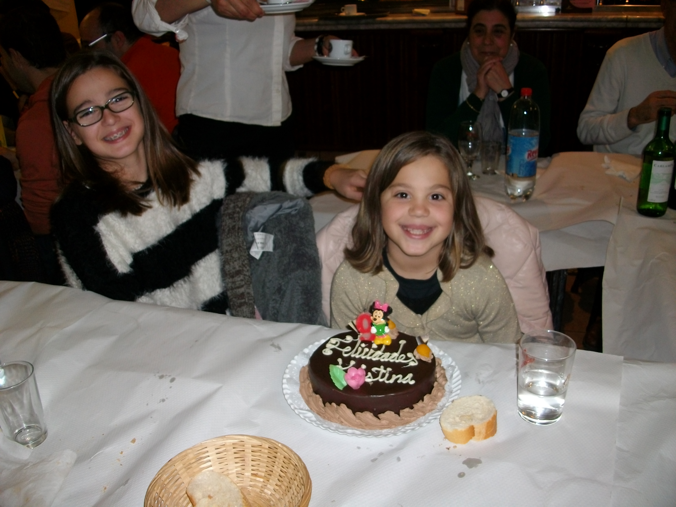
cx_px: 338
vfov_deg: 44.2
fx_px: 625
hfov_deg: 56.8
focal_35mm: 32
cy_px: 254
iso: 125
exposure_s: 1/40
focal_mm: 5.7
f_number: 2.9
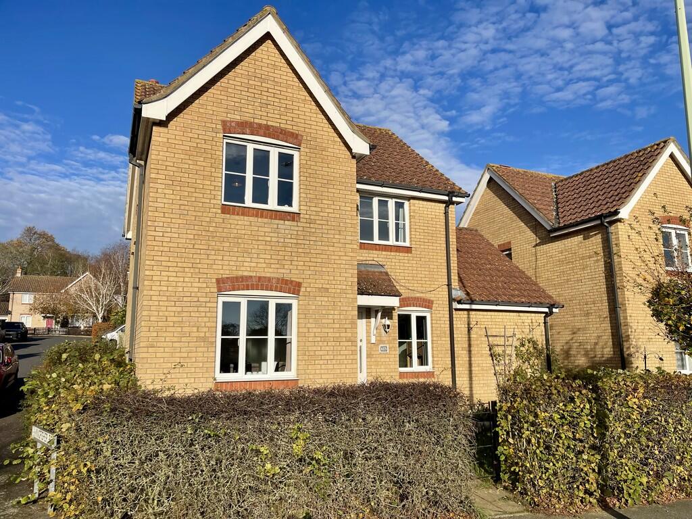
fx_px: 500
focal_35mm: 25
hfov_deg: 69.4
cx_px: 346
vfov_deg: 54.9
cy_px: 260
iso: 32
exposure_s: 1/5376
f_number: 1.6
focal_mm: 5.1
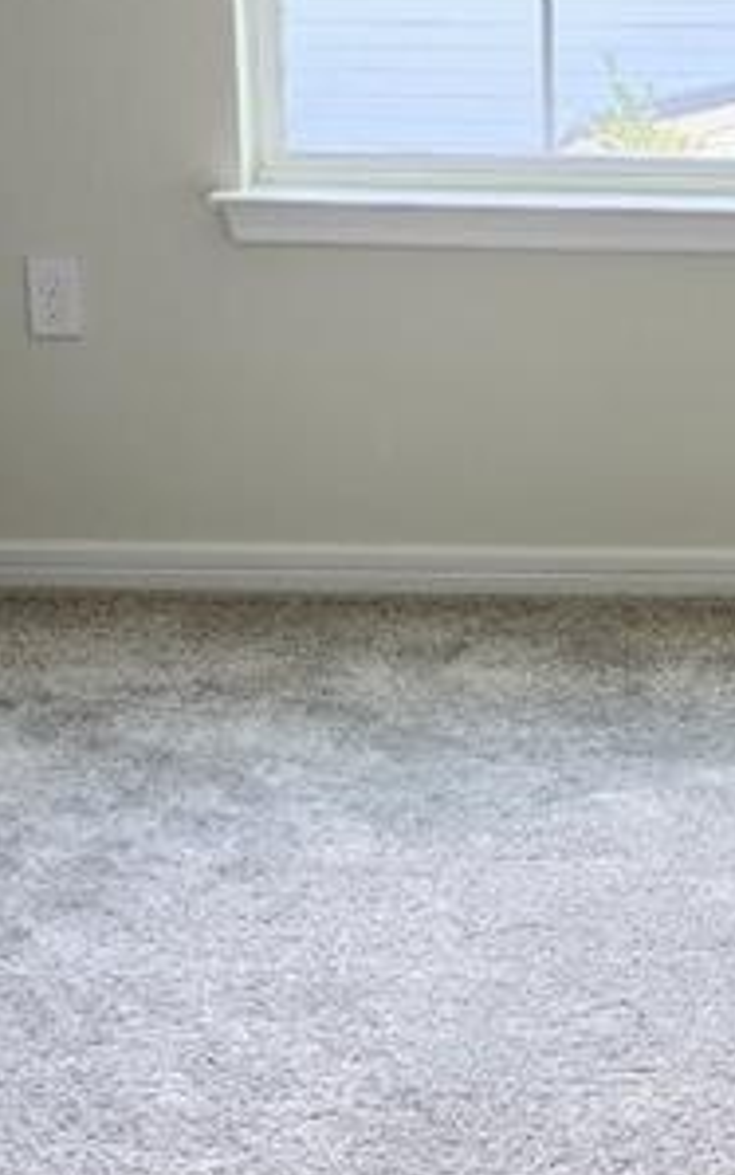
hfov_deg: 13.1
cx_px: 818
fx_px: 3139
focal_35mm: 98
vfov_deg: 21.1
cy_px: 381
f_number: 1.8
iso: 200
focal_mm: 6.4
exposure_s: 1/120
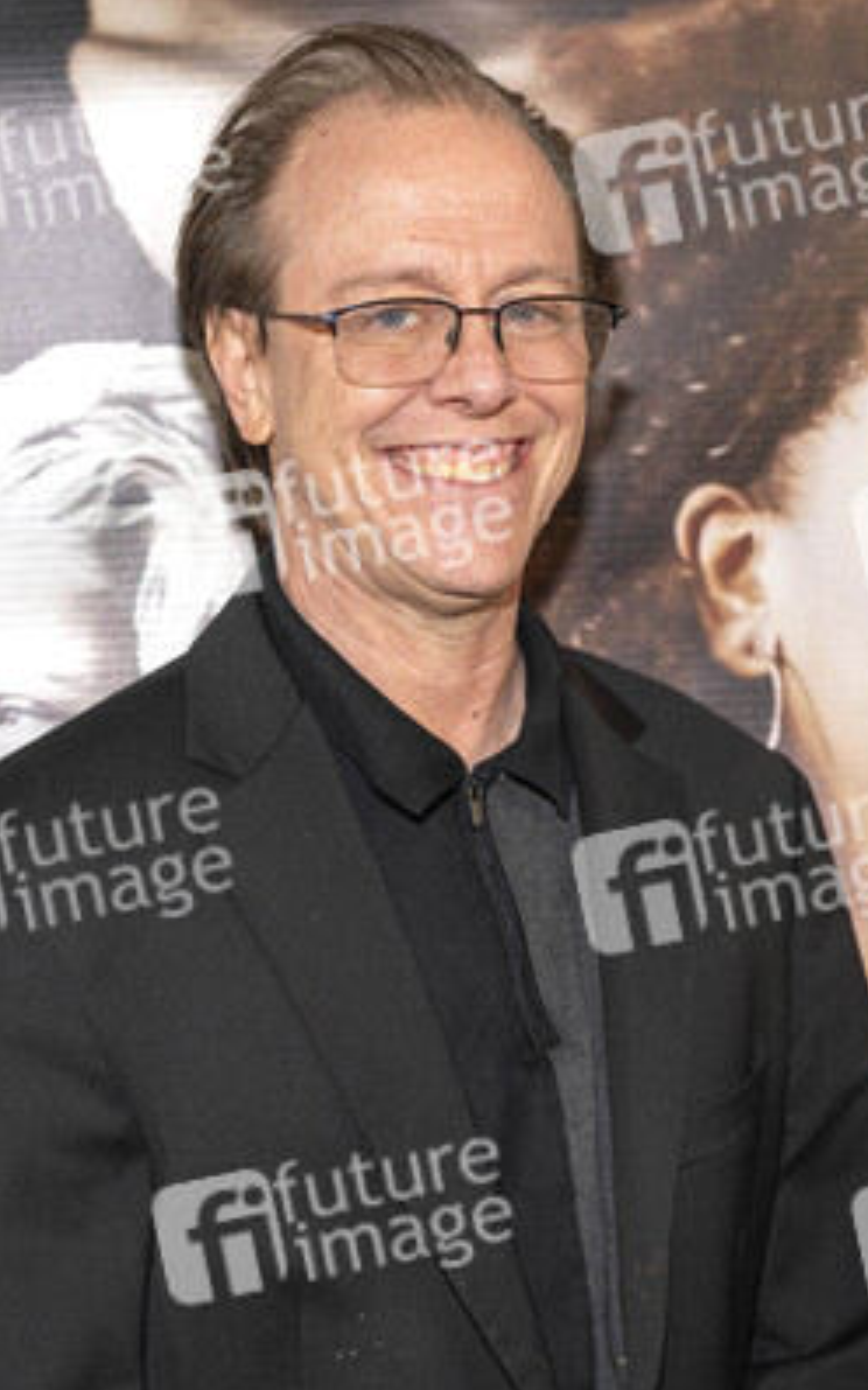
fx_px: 2991
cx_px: 434
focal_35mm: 79
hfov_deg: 16.5
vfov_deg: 26.2
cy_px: 697
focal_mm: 77
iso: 400
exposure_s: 1/200
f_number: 5.6
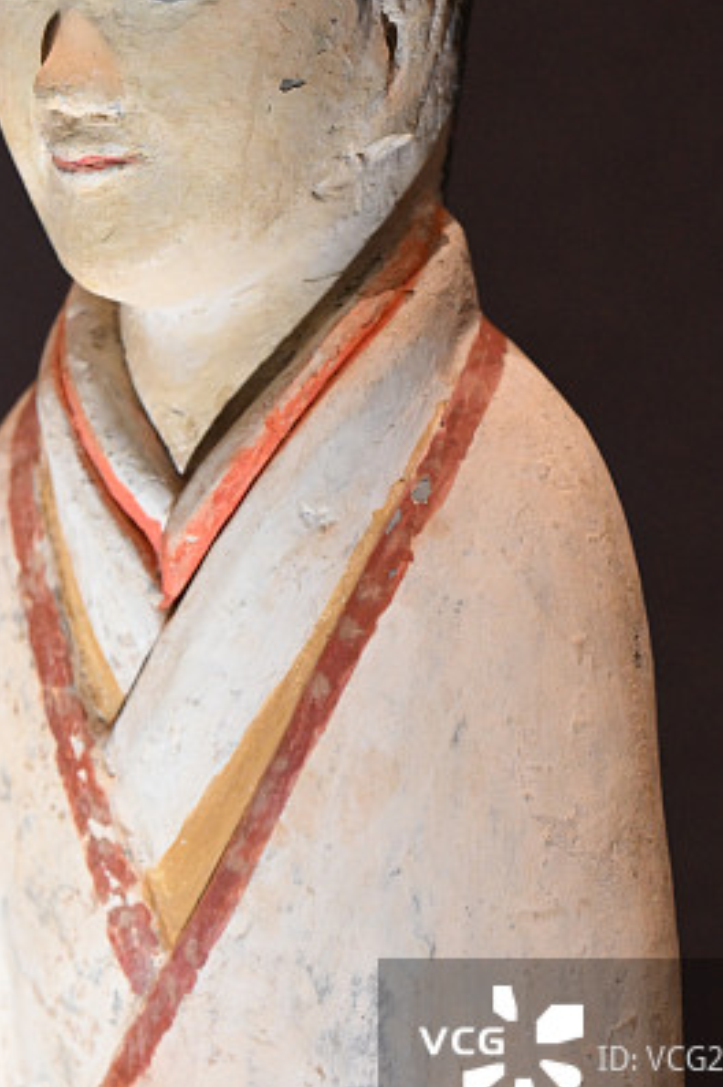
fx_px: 7302
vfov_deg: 8.5
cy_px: 534
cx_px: 259
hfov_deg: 5.7
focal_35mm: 242
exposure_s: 1/125
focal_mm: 120
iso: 3600
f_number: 6.3
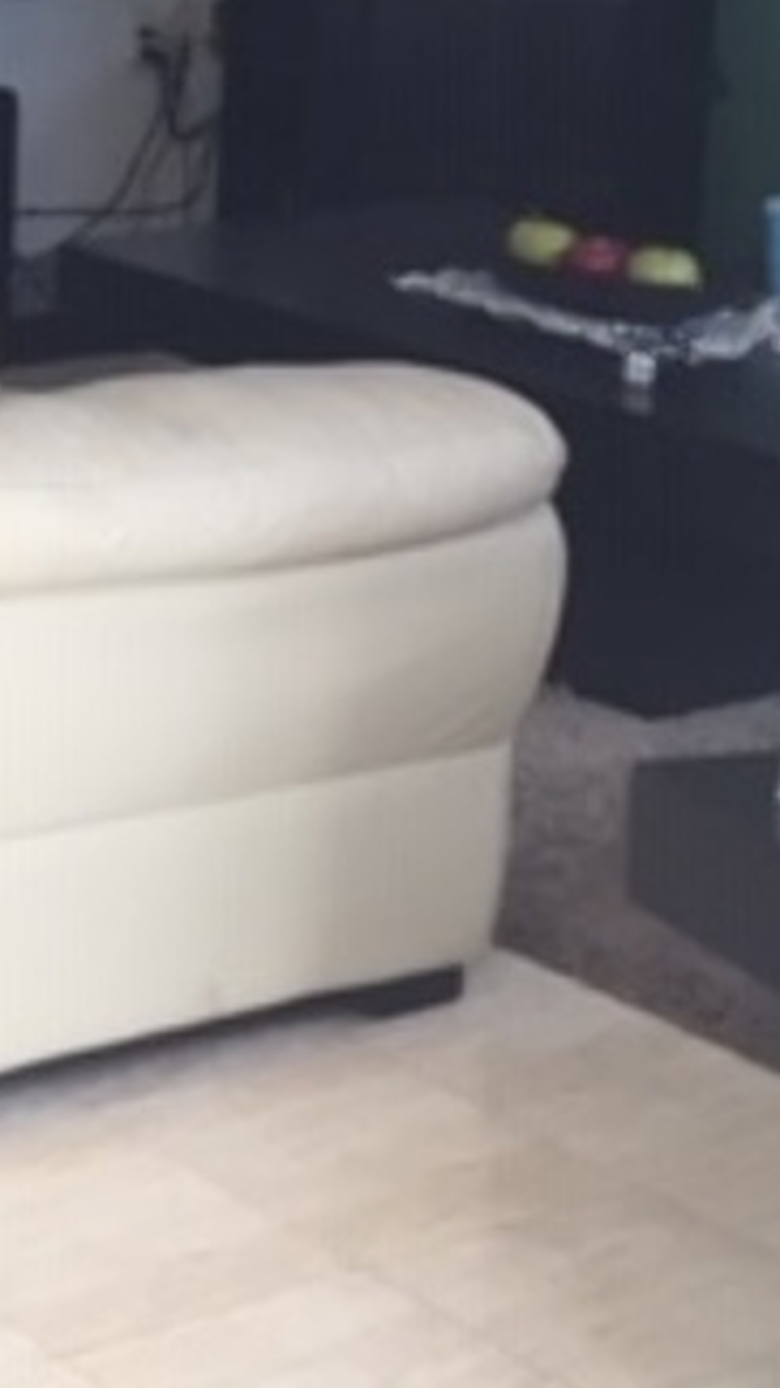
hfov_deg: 11.0
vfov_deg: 20.5
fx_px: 3681
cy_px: -86
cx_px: -784
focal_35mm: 100
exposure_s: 1/30
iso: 32
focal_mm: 4.15
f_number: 2.2
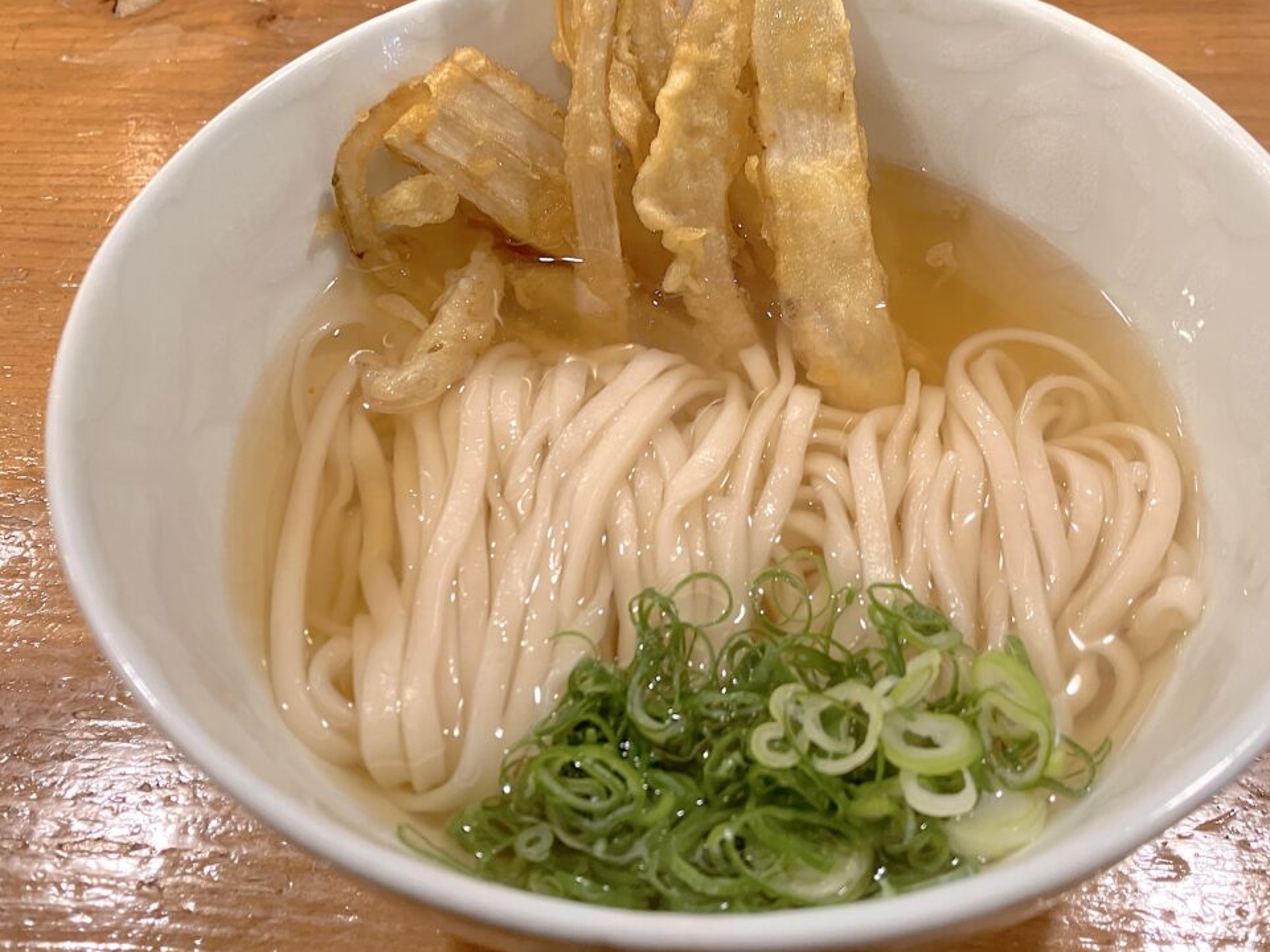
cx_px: 708
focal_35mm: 35
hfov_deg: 52.5
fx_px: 1284
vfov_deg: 40.6
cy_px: 397
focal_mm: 3.99
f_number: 1.8
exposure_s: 1/60
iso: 80
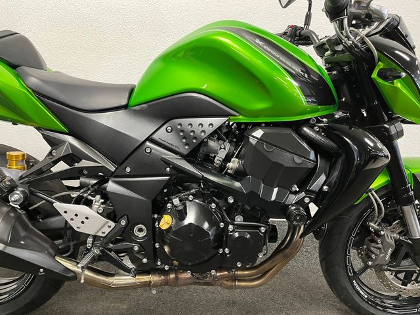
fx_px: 315
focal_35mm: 26
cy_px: 158
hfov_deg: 67.3
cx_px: 210
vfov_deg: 53.1
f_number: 1.6
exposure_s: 1/50
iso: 400
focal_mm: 5.1
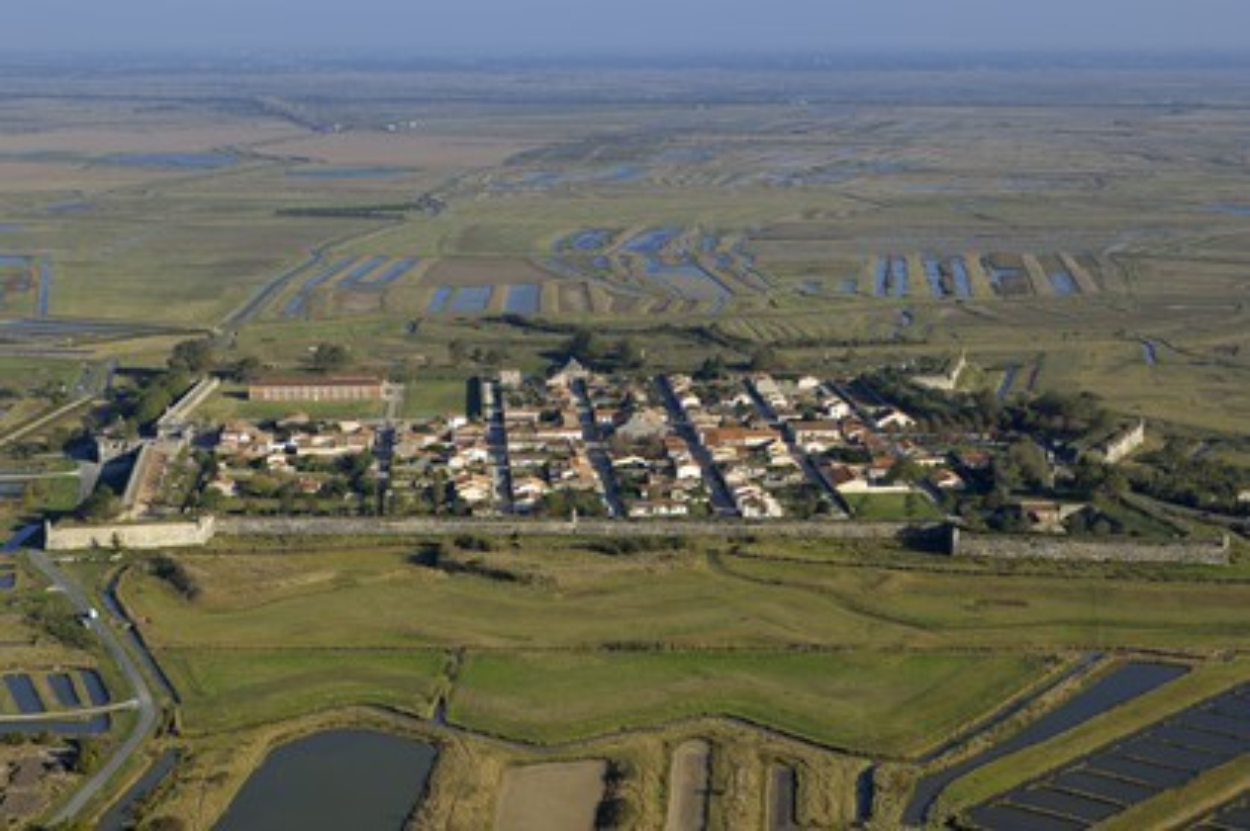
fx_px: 2186
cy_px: 416
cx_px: 625
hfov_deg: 31.9
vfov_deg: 21.5
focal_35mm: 63
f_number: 5
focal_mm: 42
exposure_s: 1/500
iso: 100
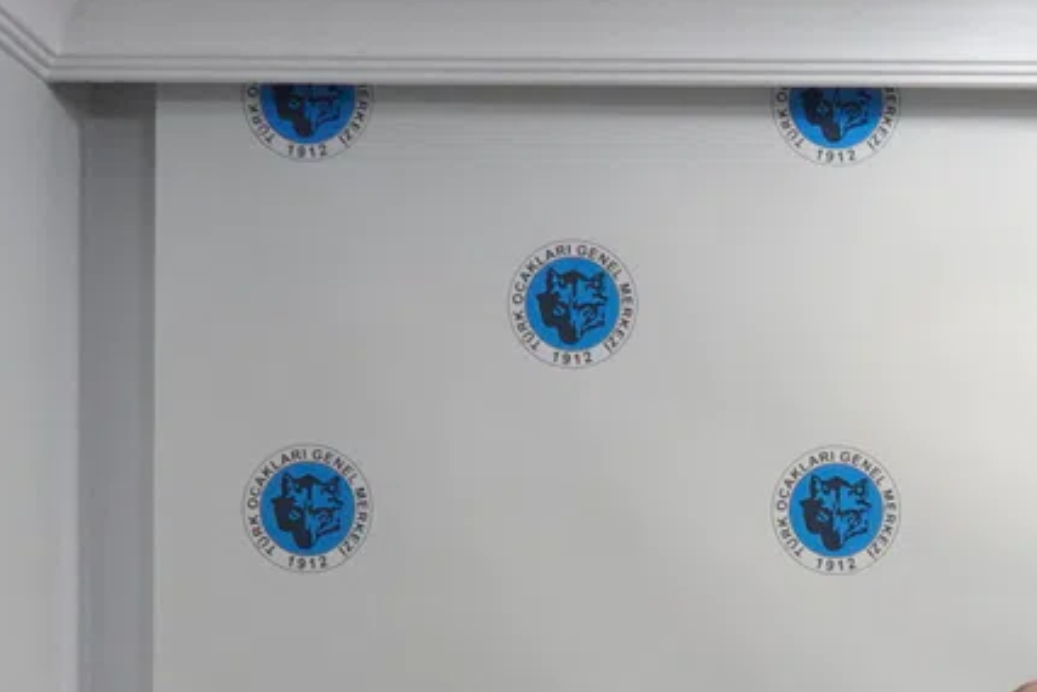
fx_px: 3112
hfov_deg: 17.7
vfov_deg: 12.3
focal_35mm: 108
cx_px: 1338
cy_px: 932
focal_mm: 24
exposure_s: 1/160
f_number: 4
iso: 2500
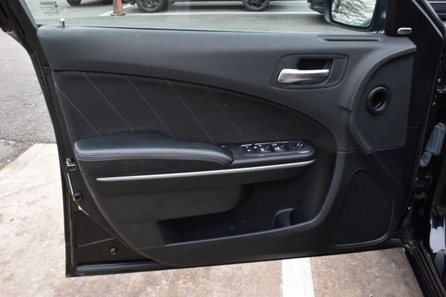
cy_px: 148
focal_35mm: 33
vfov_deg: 39.9
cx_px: 223
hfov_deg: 57.2
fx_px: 409
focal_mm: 22
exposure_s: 1/15
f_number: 6.3
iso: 1400
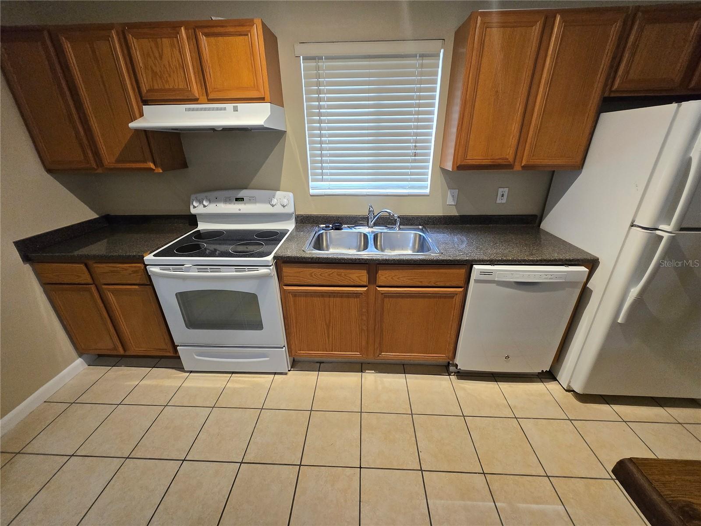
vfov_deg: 89.9
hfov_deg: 106.2
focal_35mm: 13
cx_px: 350
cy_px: 263
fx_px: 263
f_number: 2.2
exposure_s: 1/60
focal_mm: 1.7
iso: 200
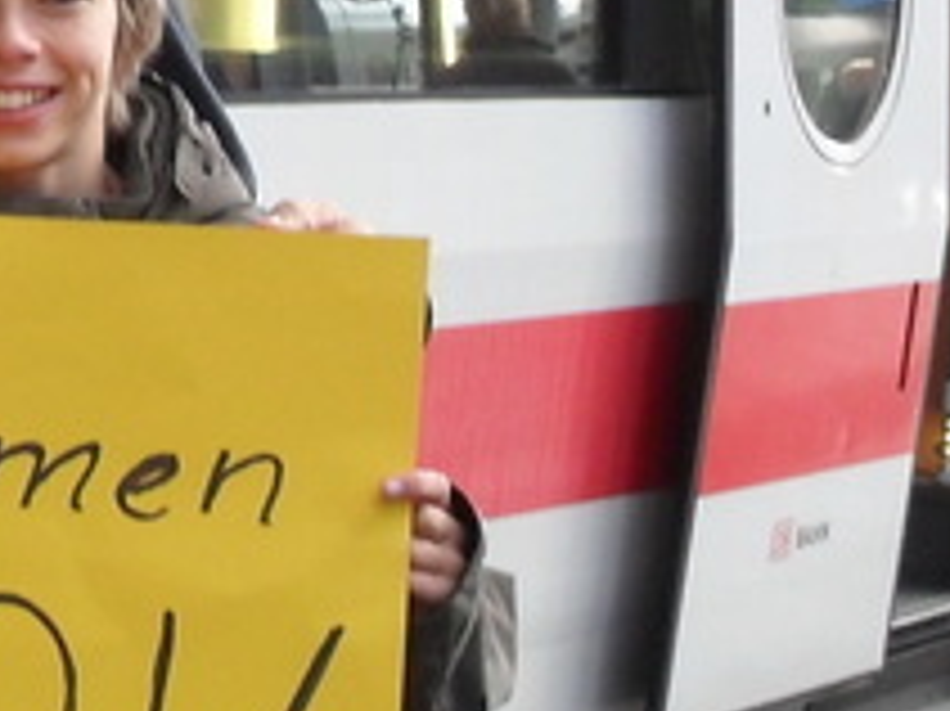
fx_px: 4553
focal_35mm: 166
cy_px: 482
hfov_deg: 11.4
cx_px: -491
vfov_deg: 8.9
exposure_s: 1/45
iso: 160
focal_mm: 6.2
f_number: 2.8
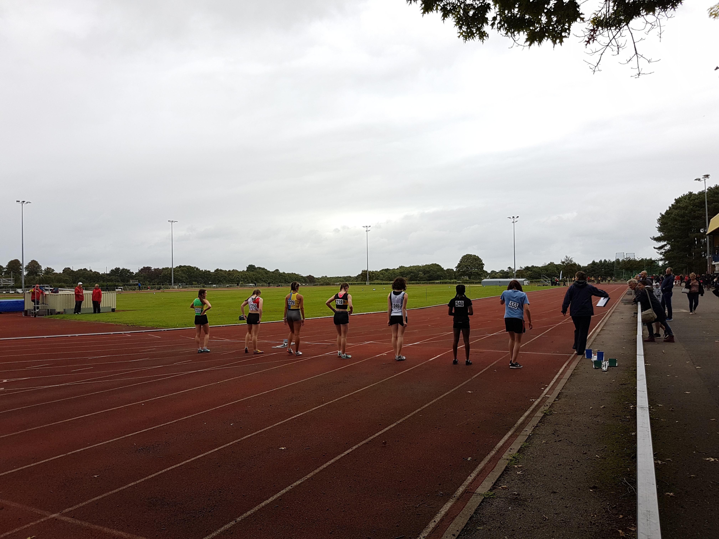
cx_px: 360
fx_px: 540
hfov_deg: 67.3
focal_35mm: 26
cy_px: 270
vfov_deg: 53.1
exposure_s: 1/782
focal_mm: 4.2
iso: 40
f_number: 1.7
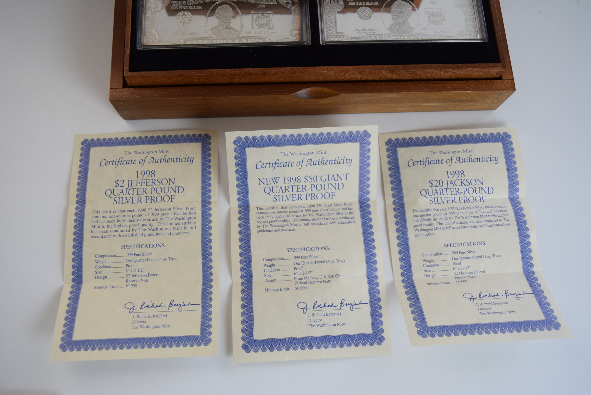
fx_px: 493
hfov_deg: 61.9
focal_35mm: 30
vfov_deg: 43.7
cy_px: 198
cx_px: 296
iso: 800
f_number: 5
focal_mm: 20
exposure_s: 1/200
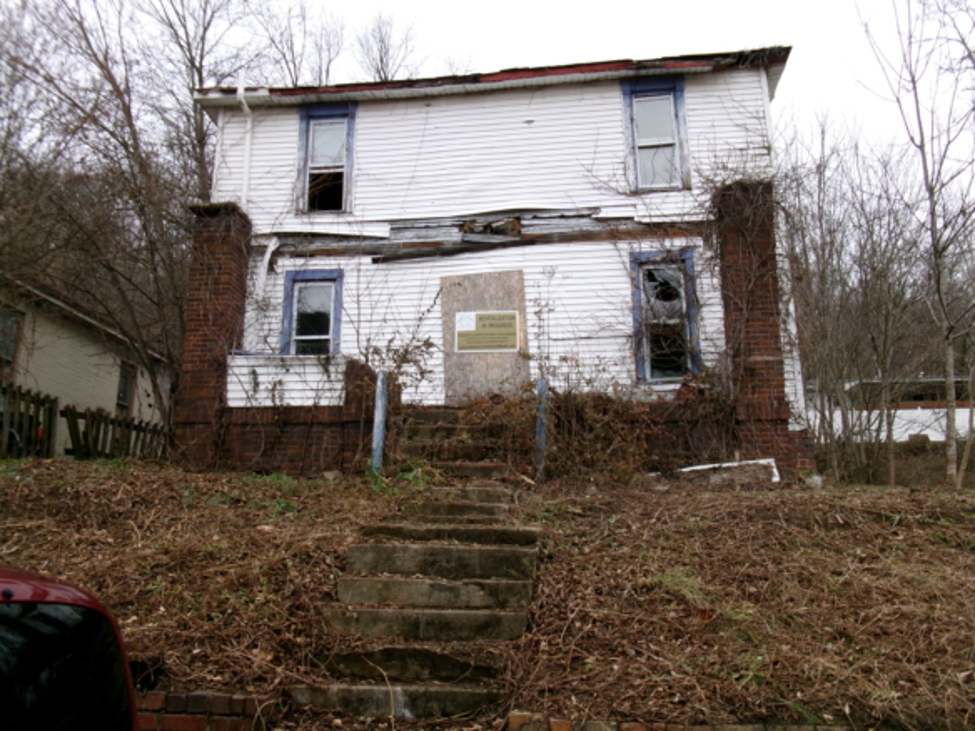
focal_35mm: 28
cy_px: 366
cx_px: 488
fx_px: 789
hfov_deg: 63.4
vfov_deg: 49.7
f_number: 3.9
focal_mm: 5.1
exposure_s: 1/250
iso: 100
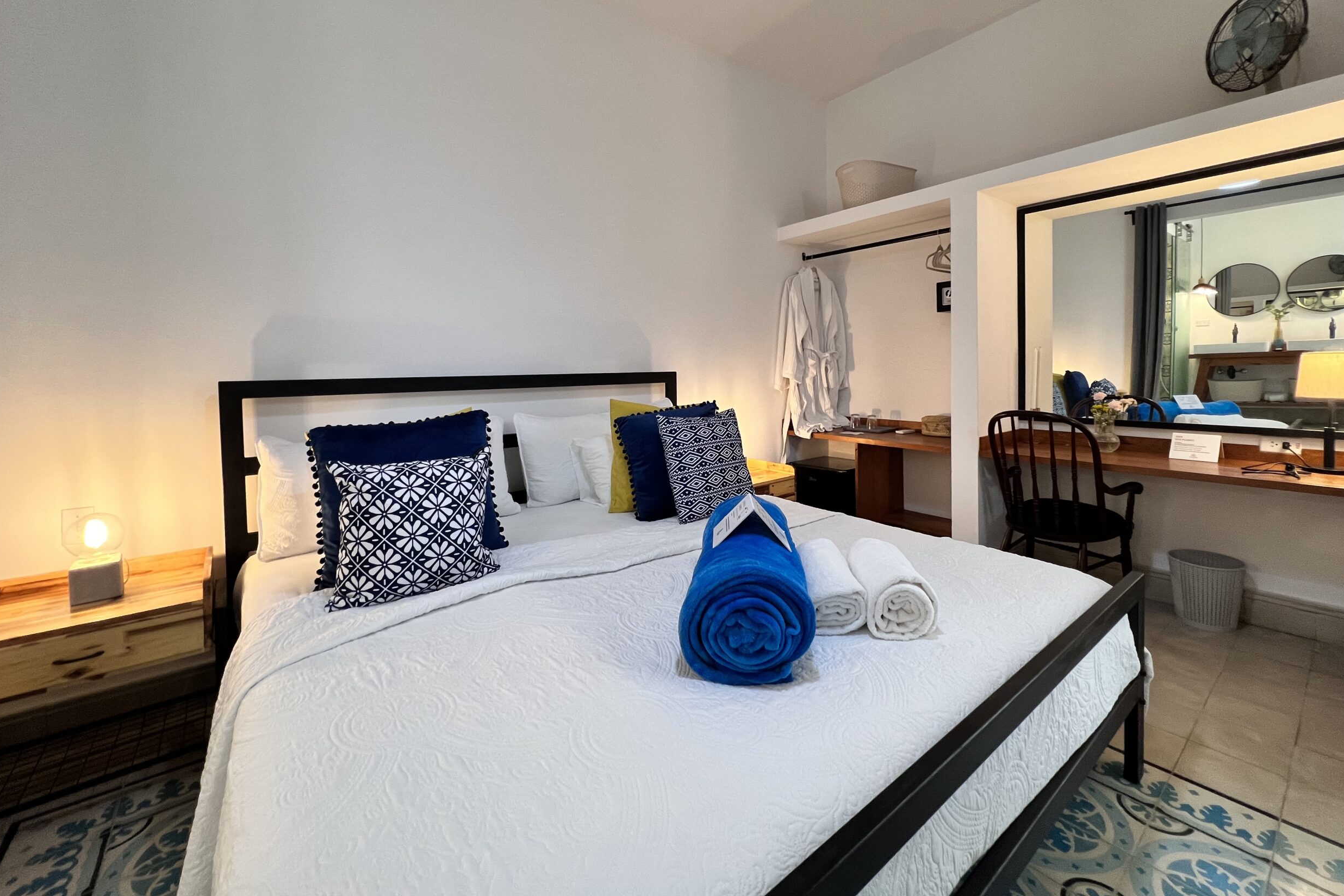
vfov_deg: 80.7
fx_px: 523
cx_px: 689
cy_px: 383
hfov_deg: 104.2
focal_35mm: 14
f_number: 1.8
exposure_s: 1/120
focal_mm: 1.57
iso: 250
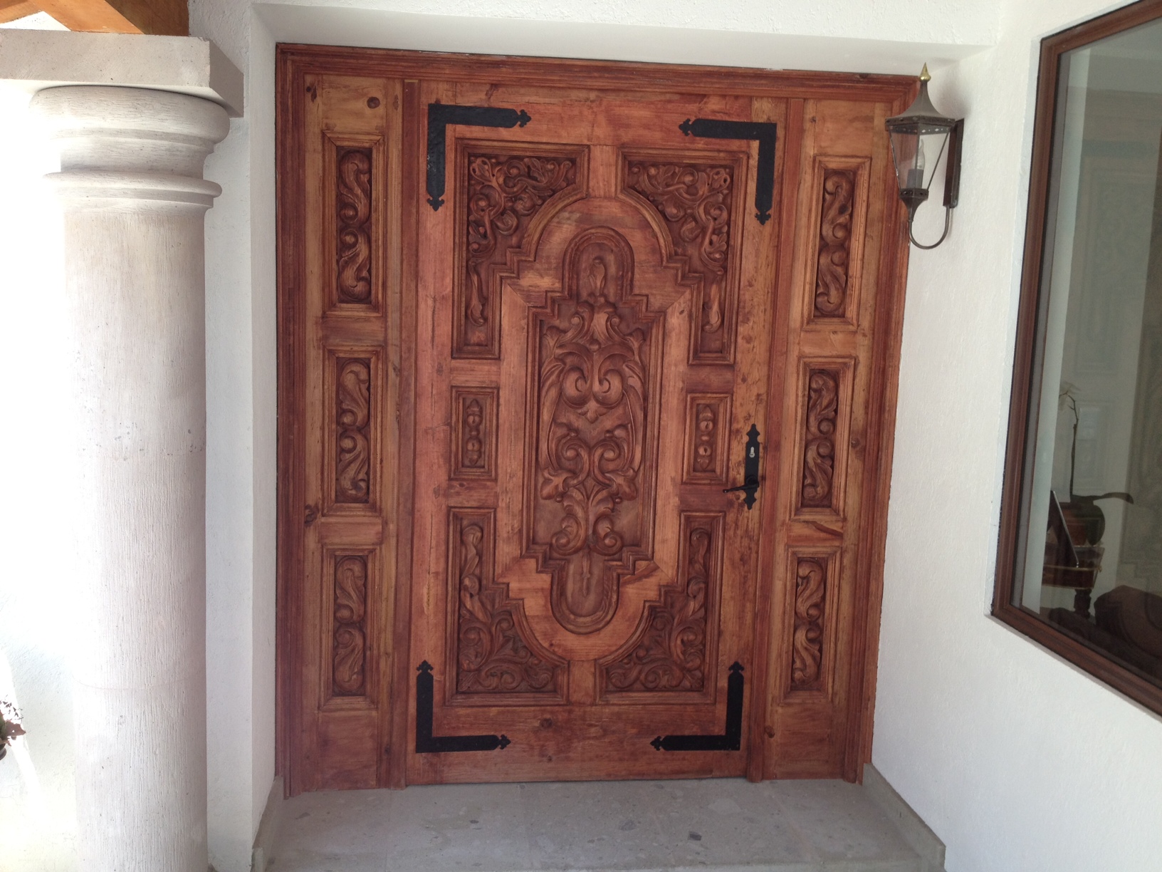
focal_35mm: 35
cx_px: 581
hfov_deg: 52.6
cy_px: 436
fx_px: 1175
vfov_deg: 40.7
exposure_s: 1/158
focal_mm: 4.28
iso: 64
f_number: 2.4
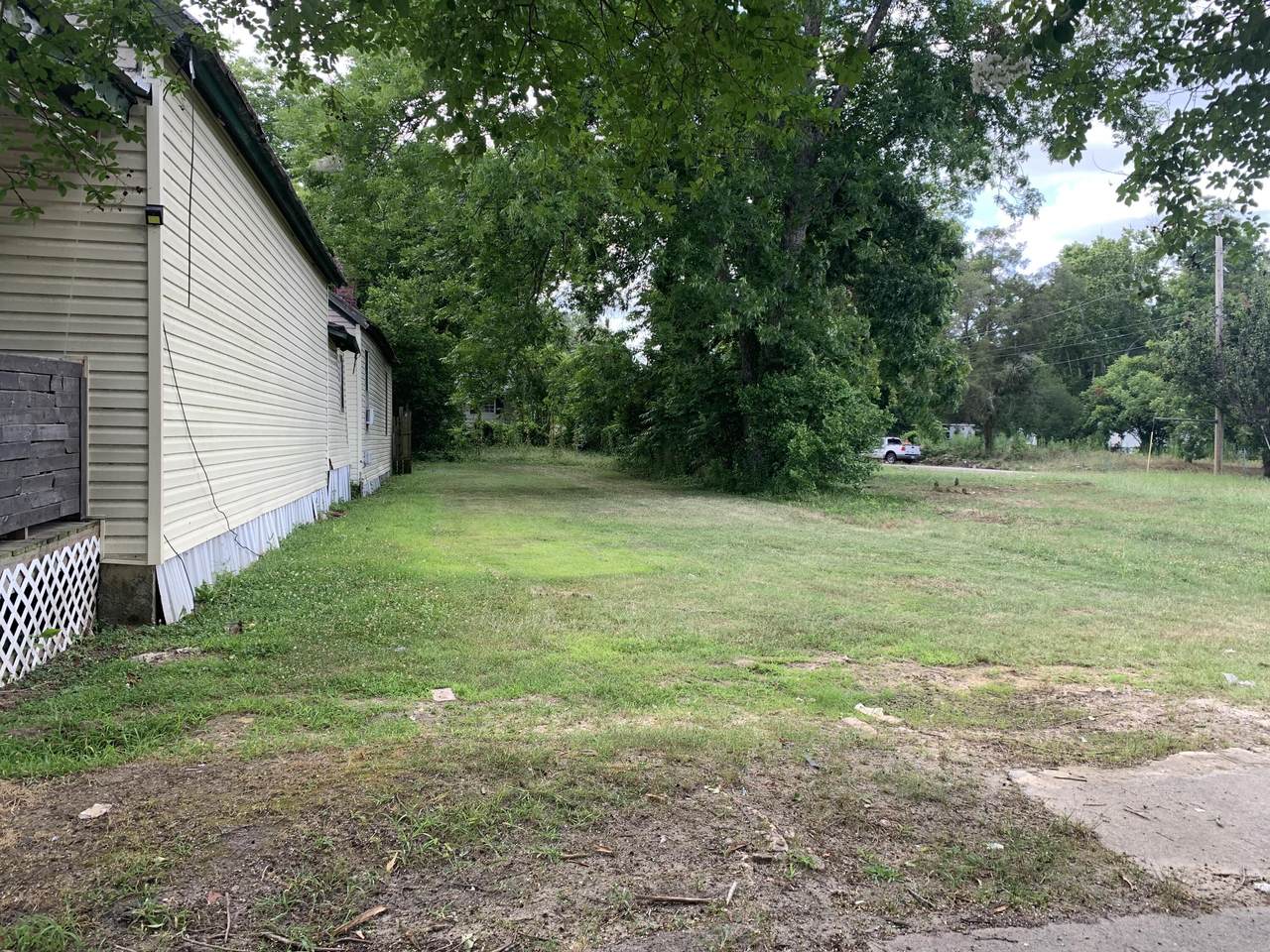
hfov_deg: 67.3
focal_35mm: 26
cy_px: 476
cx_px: 635
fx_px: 954
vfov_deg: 53.1
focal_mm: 4.25
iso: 25
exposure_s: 1/238
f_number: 1.8
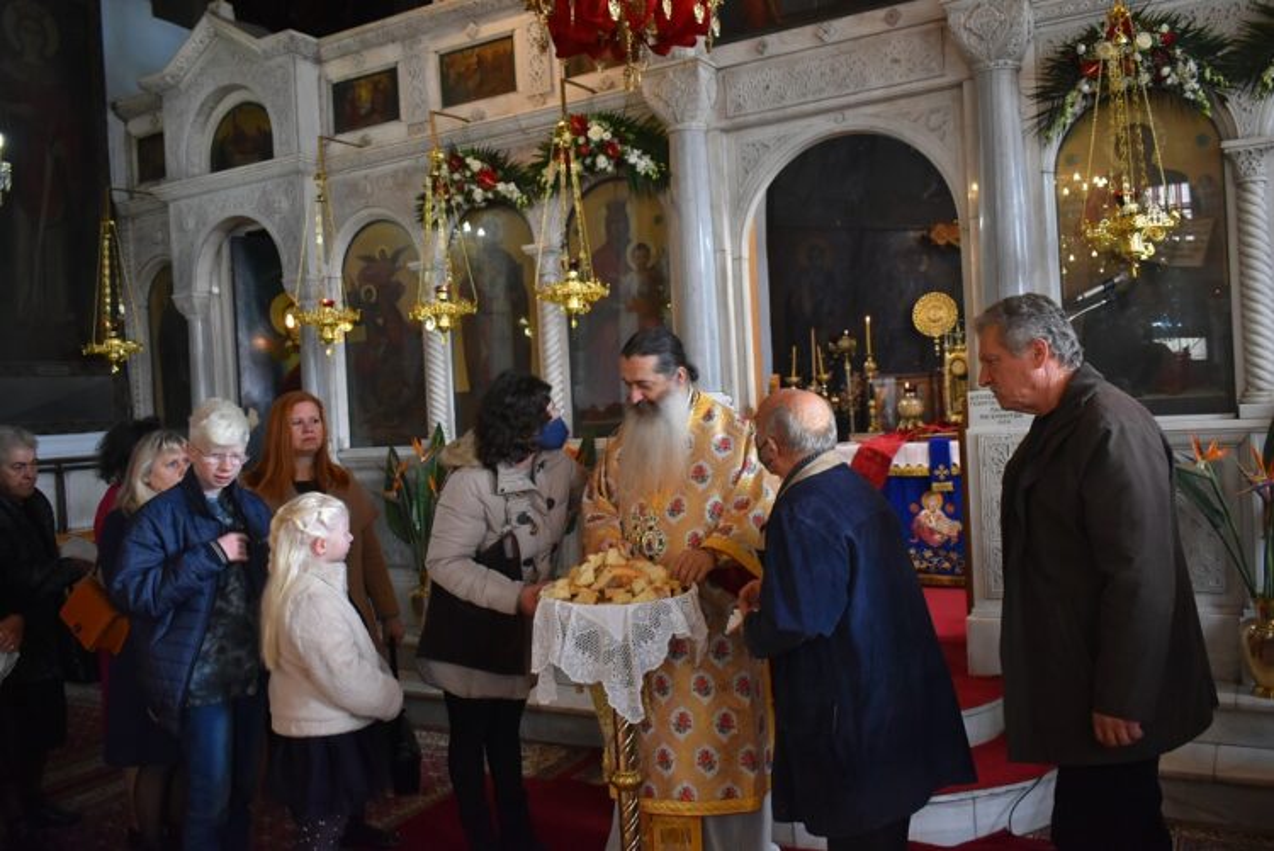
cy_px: 426
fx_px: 1062
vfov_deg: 43.7
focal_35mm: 30
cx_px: 637
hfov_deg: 61.9
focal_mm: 20
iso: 1250
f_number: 3.8
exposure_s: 1/125
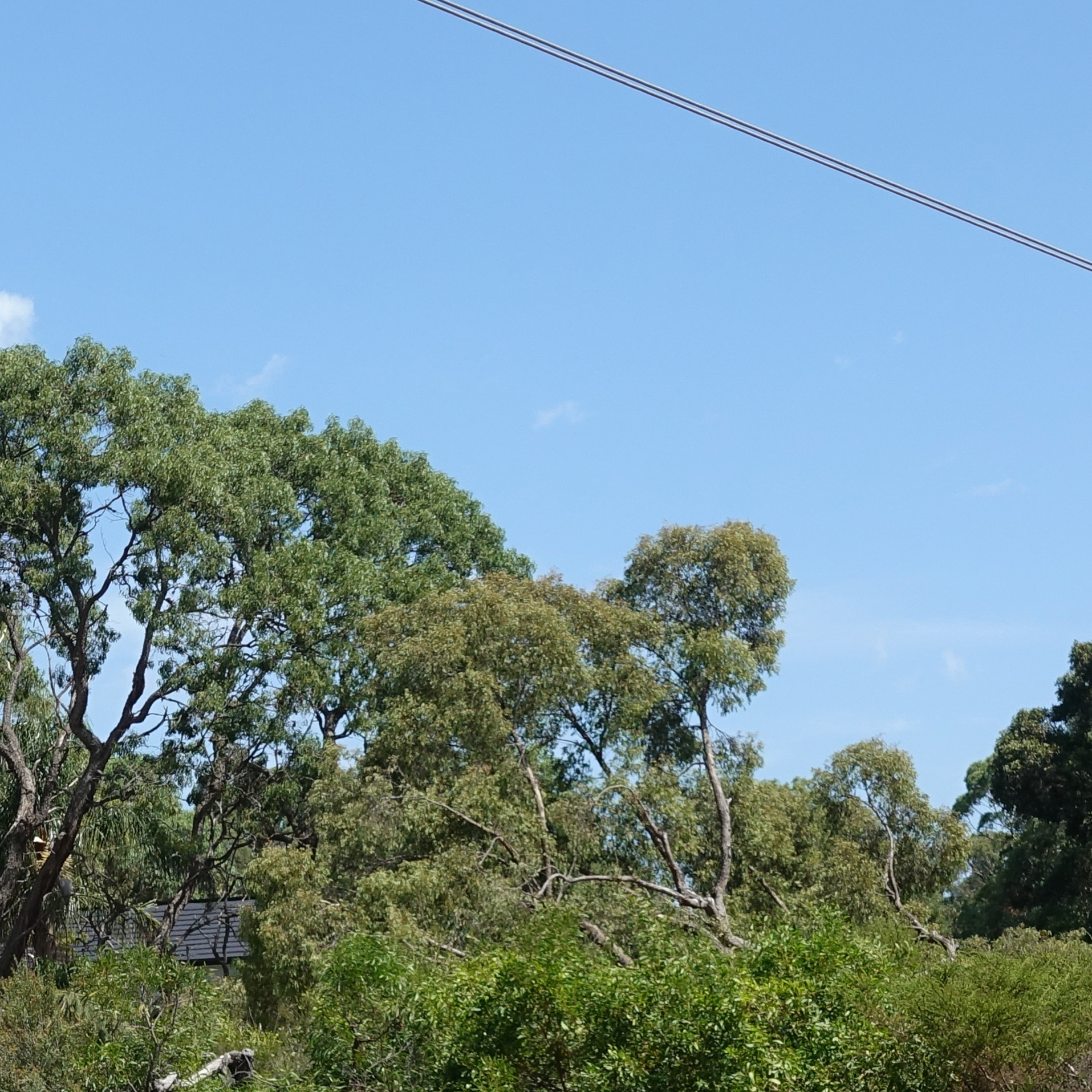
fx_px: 3640
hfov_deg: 17.0
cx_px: 384
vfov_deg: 16.9
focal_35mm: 102
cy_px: 884
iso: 125
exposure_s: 1/400
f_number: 5.6
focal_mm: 15.31
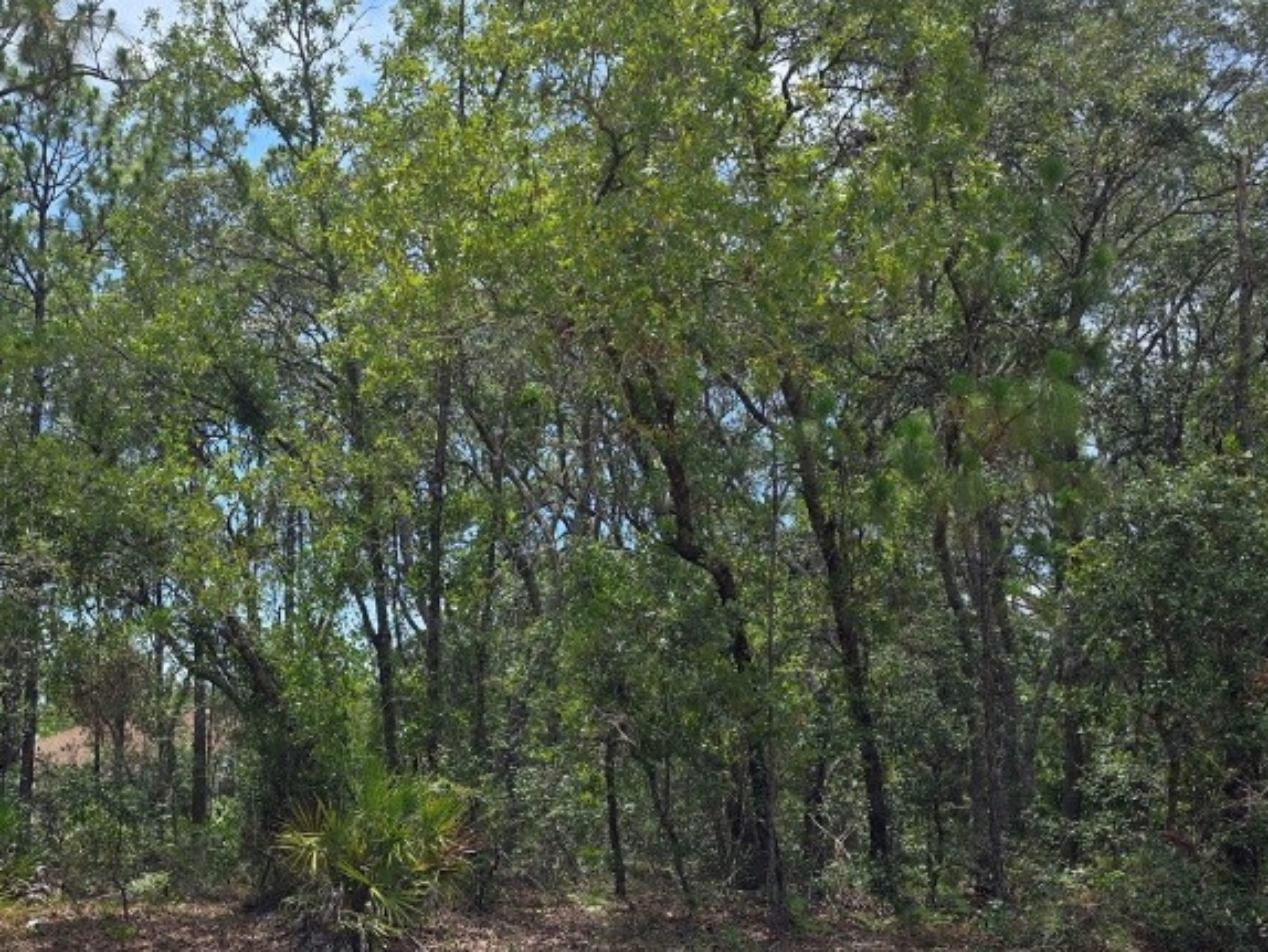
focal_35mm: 41
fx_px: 1502
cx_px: 393
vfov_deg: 34.7
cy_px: 667
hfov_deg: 44.9
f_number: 1.7
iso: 12
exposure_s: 1/593
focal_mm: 6.3
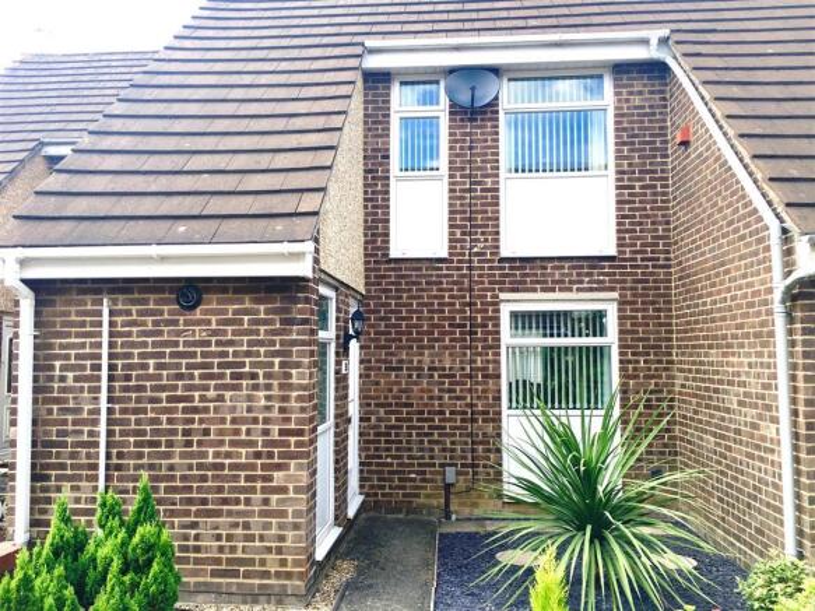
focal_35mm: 29
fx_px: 683
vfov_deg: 48.2
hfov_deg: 61.7
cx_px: 408
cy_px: 306
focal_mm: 4.15
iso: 25
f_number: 2.2
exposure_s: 1/320
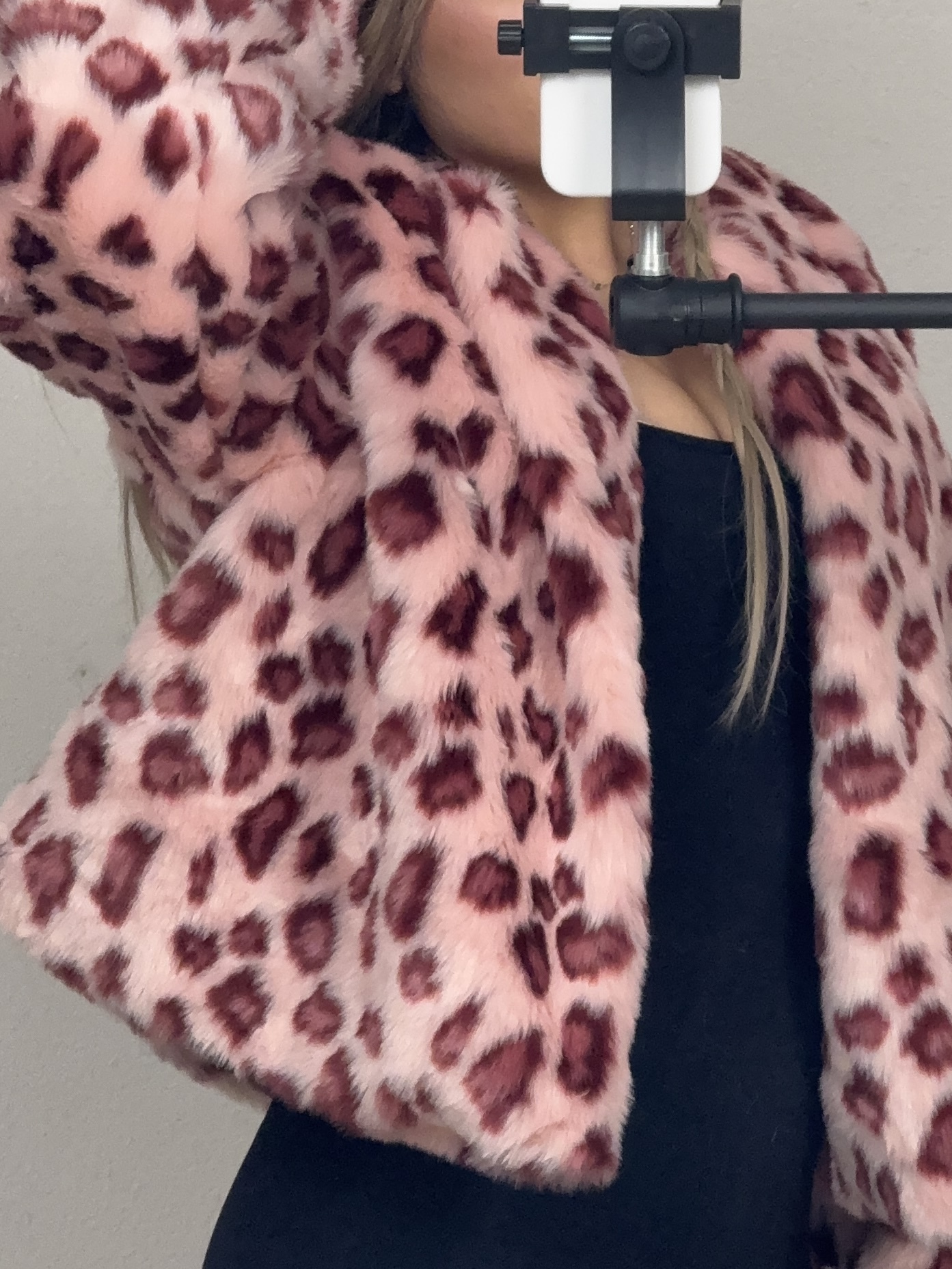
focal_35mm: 120
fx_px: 4400
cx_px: 476
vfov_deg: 16.4
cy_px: 634
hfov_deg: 12.3
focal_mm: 15.66
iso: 125
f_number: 2.8
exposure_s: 1/100
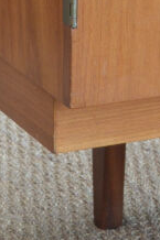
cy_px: -105
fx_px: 1642
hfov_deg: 5.6
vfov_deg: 8.2
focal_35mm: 246
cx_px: 120
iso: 360
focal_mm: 34
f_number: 4.5
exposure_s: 1/125
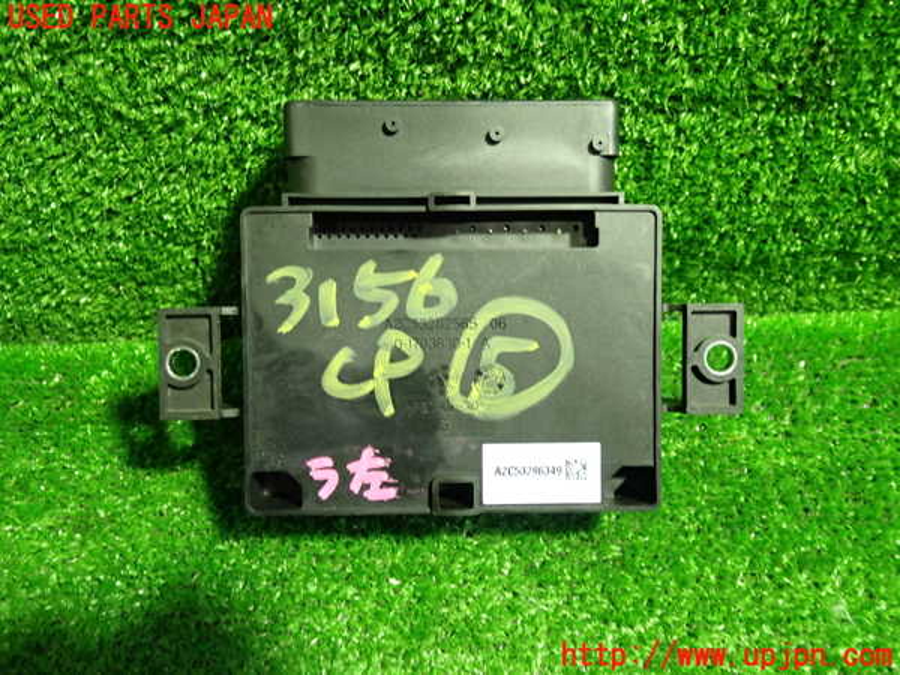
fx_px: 780
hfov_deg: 60.0
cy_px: 338
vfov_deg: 46.8
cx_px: 450
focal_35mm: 30
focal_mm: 5.4
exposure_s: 1/30
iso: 500
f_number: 2.3
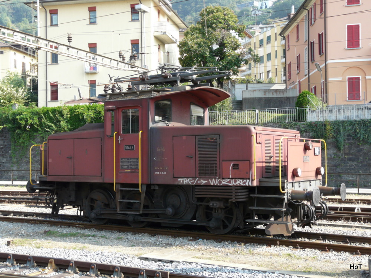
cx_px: 186
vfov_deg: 29.7
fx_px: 525
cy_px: 139
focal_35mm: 49
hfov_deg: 38.9
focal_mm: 8.1
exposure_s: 1/160
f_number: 4
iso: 100
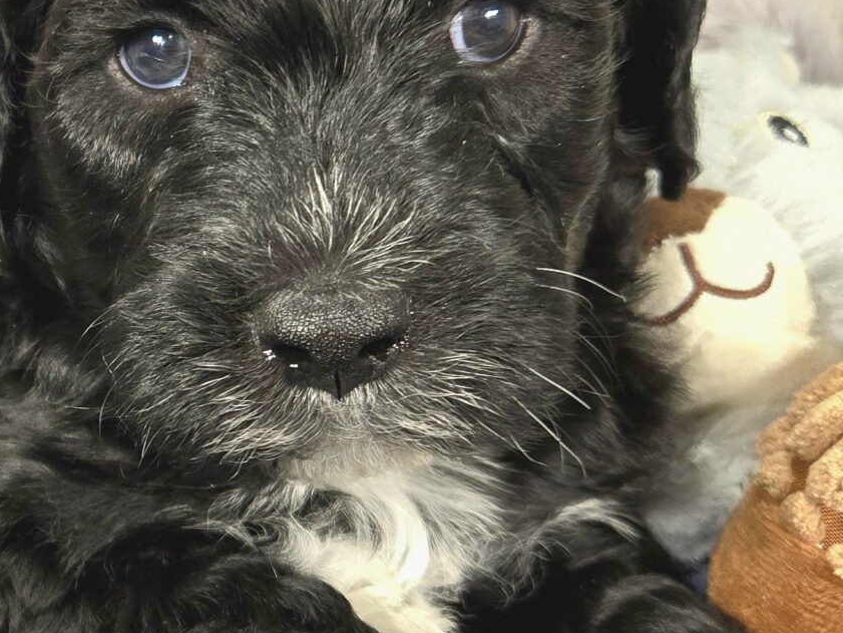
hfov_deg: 26.2
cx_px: -15
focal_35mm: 70
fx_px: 1705
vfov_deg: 21.0
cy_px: 340
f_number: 1.8
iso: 64
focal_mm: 5.4
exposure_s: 1/120
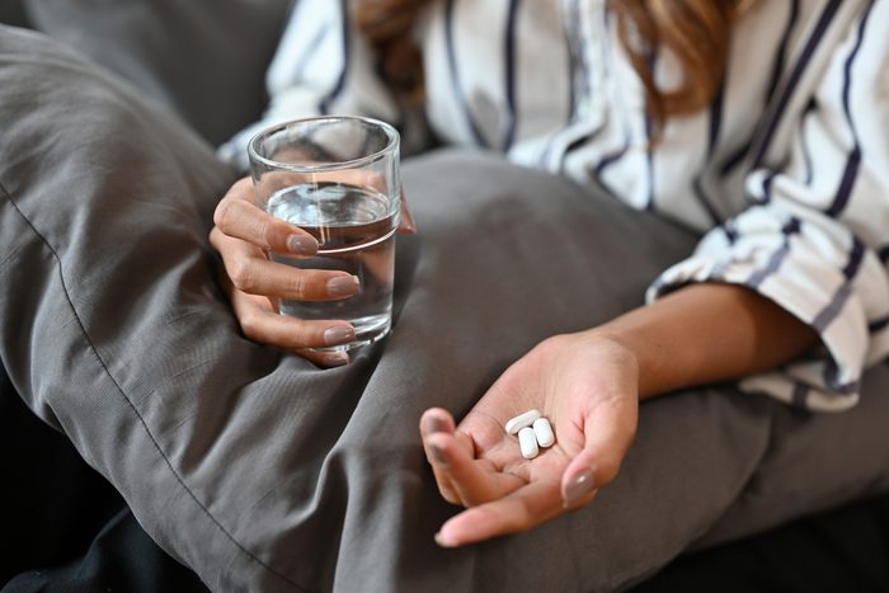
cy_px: 296
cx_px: 444
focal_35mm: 85
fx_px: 2099
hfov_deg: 23.9
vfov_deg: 16.1
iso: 400
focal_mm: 85
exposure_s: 1/160
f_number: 2.8
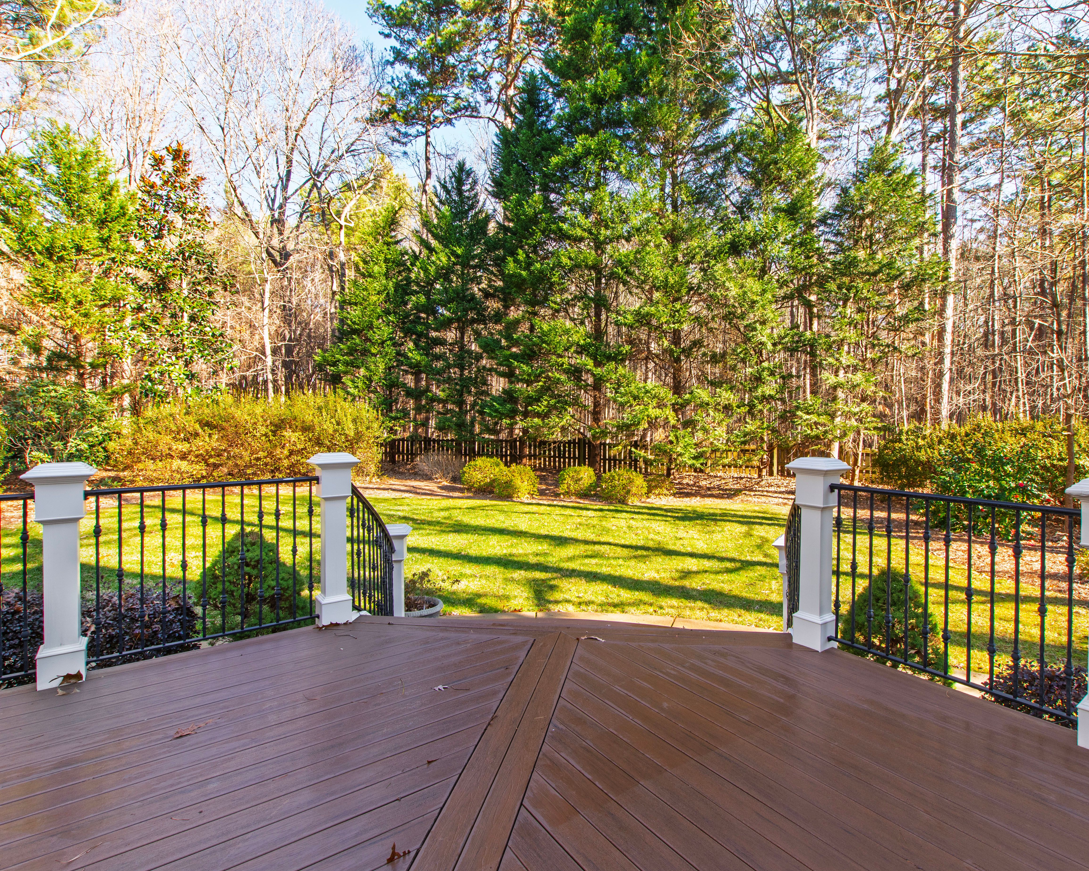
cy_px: 437
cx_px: 600
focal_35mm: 17
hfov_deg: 89.3
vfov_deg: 77.0
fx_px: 548
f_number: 8
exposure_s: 1/40
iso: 160
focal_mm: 10
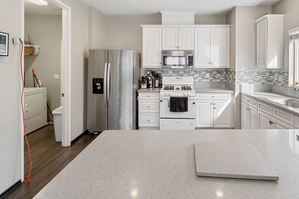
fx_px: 166
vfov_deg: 60.8
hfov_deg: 83.3
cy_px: 71
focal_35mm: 20
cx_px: 175
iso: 320
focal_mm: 14
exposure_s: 1/13
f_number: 9
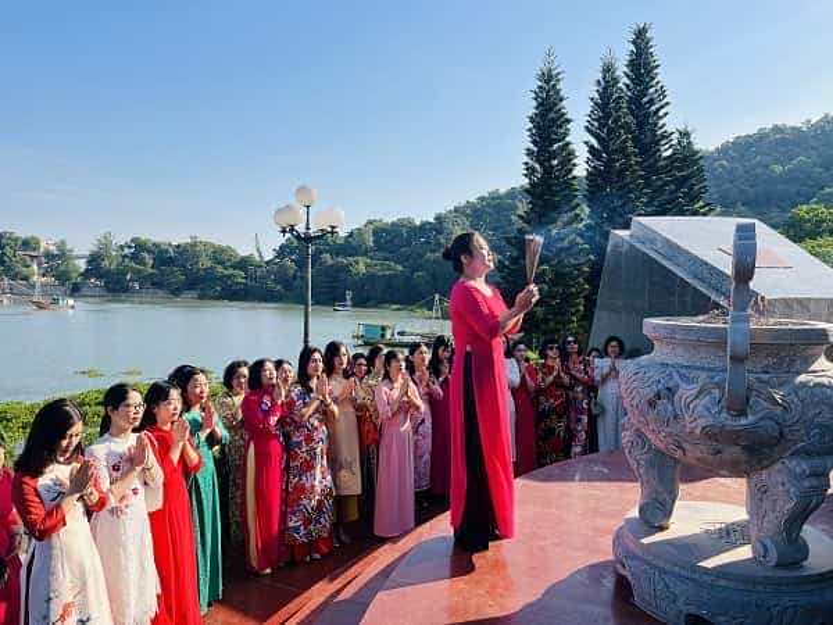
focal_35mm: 26
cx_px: 416
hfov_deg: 67.3
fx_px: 626
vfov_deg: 53.1
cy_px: 312
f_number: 1.6
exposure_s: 1/2410
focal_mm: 5.1
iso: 50
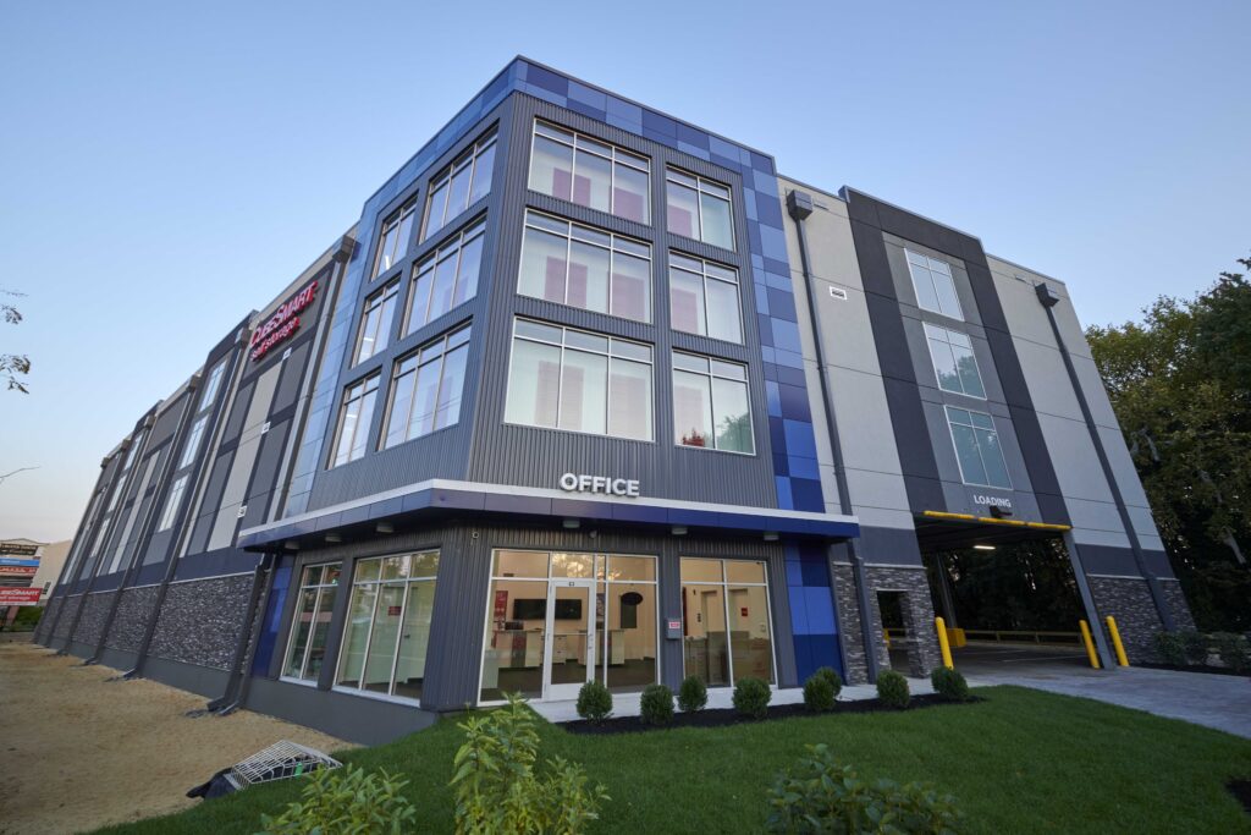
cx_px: 626
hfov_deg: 104.2
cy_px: 418
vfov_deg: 81.2
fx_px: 487
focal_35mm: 14
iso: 400
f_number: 7.1
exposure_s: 1/60
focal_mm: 14
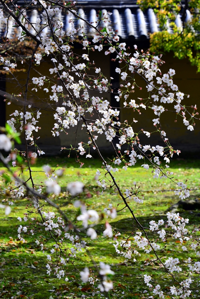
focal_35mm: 105
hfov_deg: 13.1
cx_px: 100
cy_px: 150
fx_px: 874
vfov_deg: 19.4
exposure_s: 1/320
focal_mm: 105
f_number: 9
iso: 400
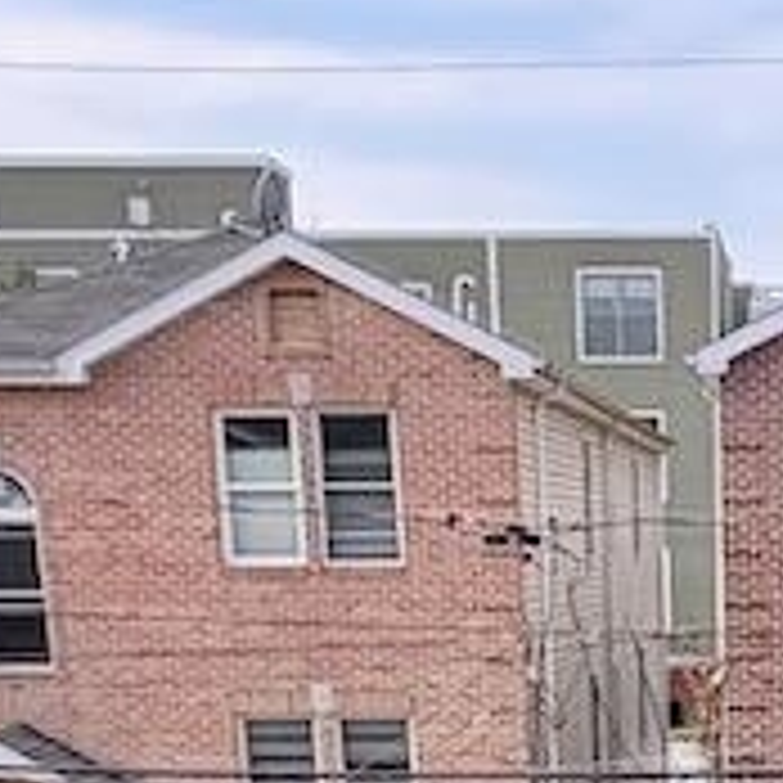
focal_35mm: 91
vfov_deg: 16.7
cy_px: 1296
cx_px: 864
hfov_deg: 18.4
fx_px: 2329
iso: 40
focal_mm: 2.22
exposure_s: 1/644
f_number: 2.2
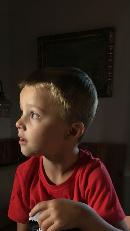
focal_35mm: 44
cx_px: 58
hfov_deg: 27.1
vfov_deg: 45.5
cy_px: 159
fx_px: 270
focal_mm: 4.15
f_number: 2.2
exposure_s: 1/33
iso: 160
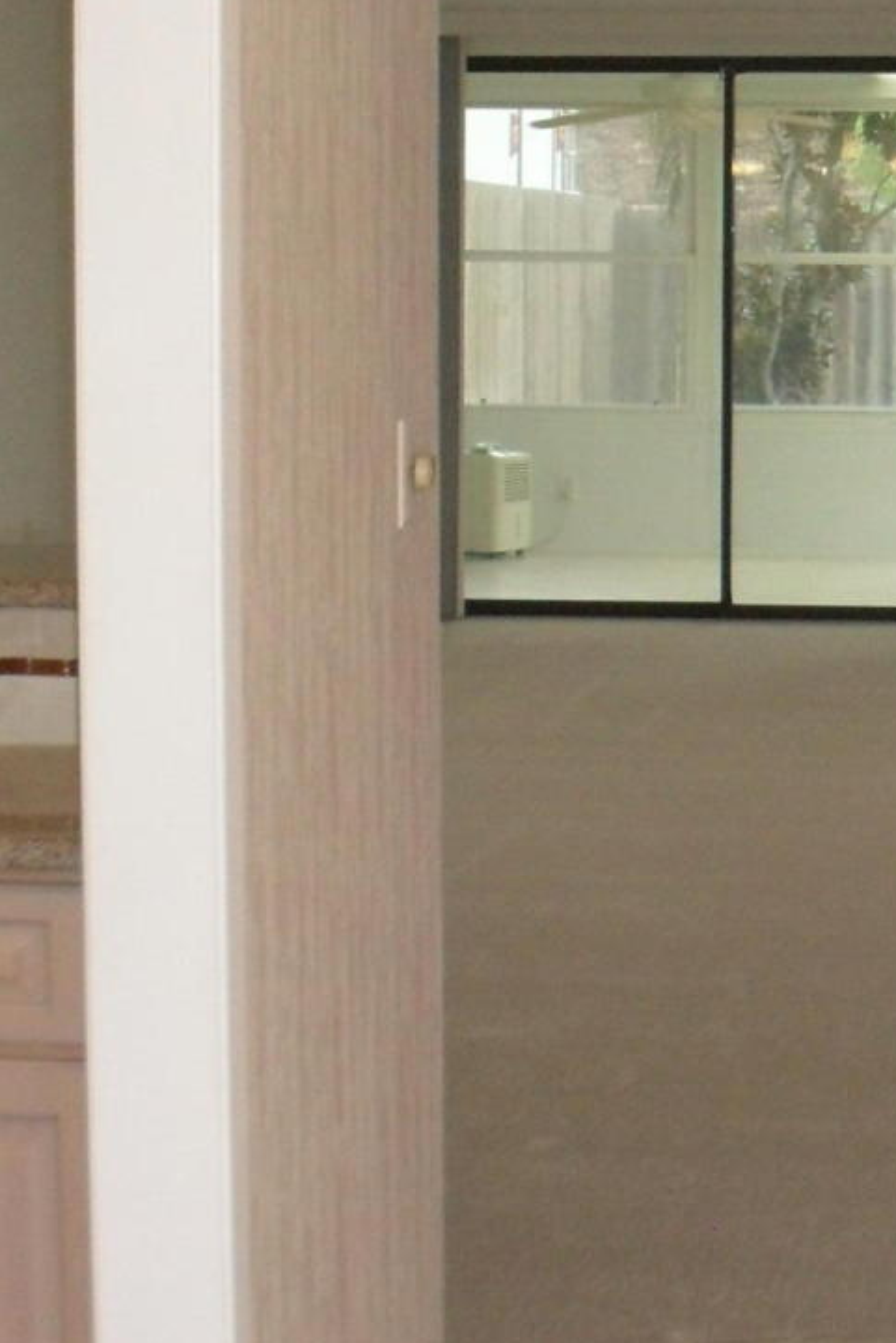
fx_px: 3769
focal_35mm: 101
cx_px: 1038
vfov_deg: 20.2
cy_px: 652
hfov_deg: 13.2
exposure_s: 1/45
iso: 200
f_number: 3.2
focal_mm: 6.3
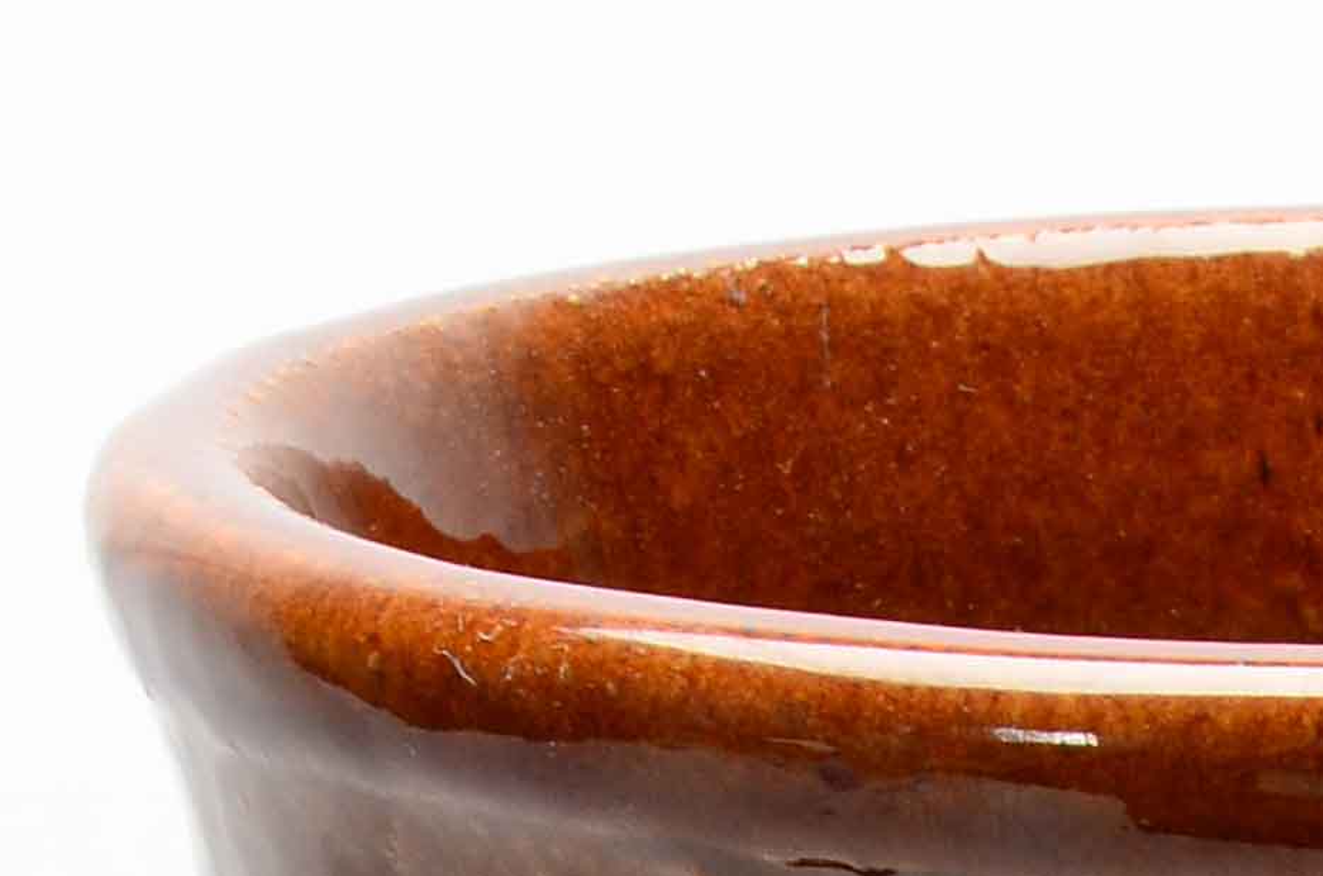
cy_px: 2319
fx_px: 21878
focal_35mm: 597
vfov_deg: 2.3
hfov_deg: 3.5
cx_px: 1423
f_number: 14
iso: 250
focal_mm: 75
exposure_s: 1/160
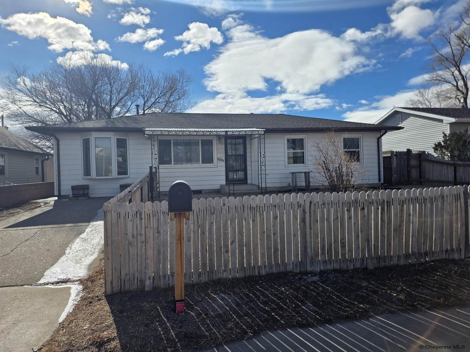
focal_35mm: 23
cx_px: 235
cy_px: 176
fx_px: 312
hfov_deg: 73.9
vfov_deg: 58.9
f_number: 1.7
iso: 40
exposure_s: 1/7944
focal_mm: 6.25
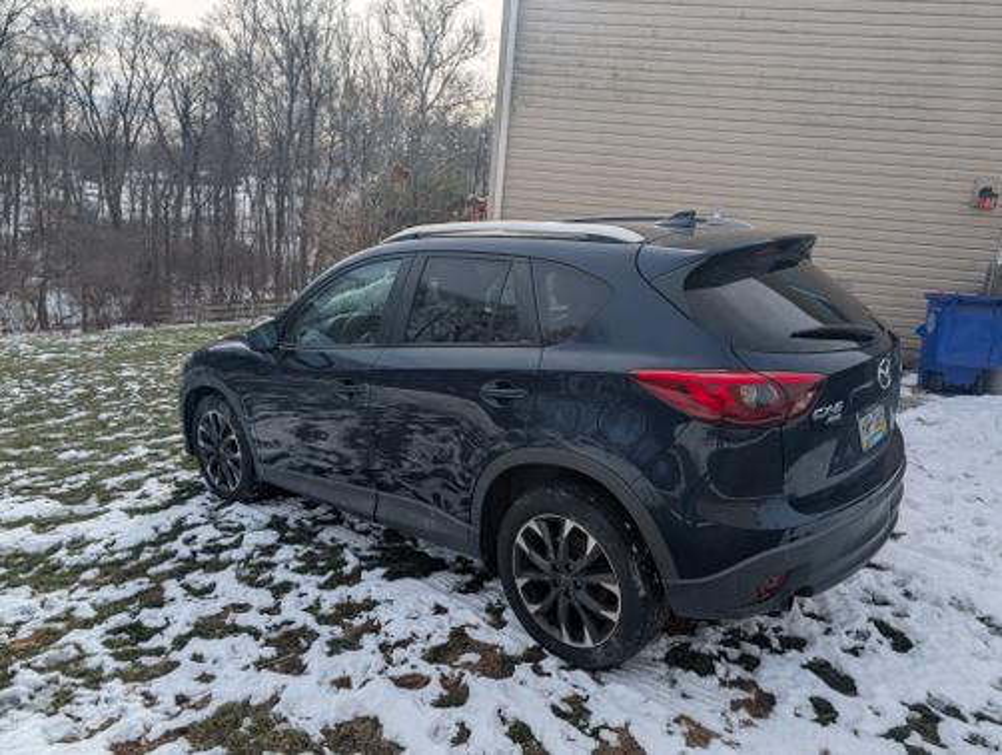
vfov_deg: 56.9
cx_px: 501
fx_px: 696
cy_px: 378
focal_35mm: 24
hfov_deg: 71.5
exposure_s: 1/1610
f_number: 1.68
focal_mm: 6.9
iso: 18
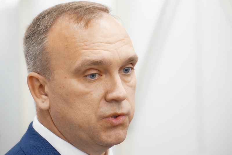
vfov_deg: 8.3
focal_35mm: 166
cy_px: 78
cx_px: 116
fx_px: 1069
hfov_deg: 12.4
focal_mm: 111
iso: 1600
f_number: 5.6
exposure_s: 1/80
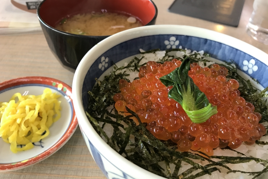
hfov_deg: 61.9
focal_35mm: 30
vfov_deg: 43.6
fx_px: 223
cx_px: 135
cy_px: 85
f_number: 1.8
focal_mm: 3.99
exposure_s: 1/33
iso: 32
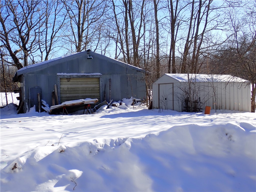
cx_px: 128
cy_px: 96
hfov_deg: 42.9
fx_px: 325
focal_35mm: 44
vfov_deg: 32.9
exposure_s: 1/640
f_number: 4
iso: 100
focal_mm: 7.84
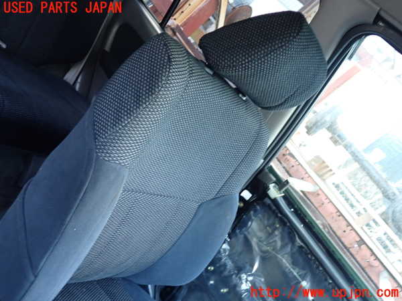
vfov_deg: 46.8
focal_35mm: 30
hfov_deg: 60.0
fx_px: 348
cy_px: 150
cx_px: 201
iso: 250
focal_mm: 5.4
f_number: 2.3
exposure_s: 1/30
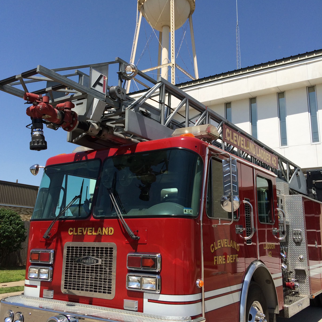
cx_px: 159
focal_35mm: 36
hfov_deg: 46.0
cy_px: 151
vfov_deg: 46.0
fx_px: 379
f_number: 2.2
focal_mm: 4.12
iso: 32
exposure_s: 1/2564
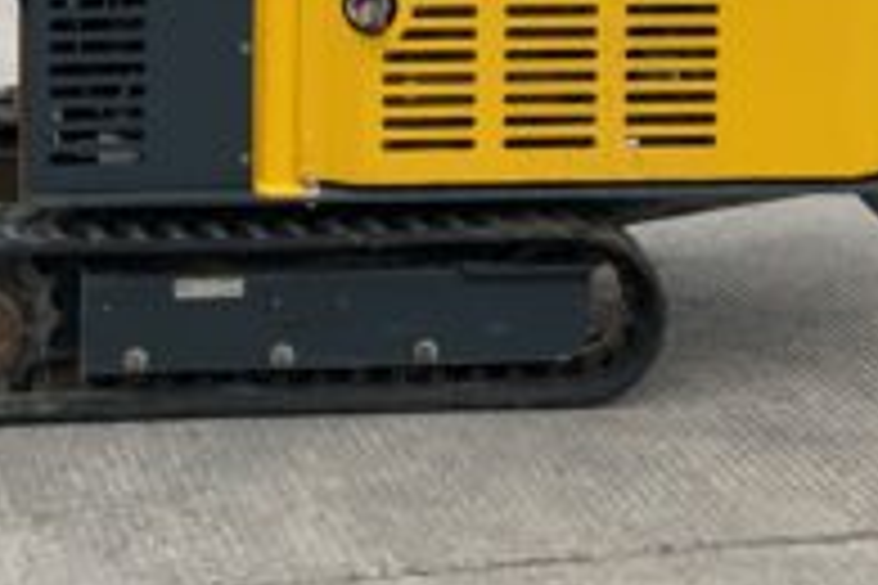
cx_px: 284
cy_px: -410
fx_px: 2414
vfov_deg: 12.8
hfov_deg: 20.5
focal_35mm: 99
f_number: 1.8
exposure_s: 1/1055
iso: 16
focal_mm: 3
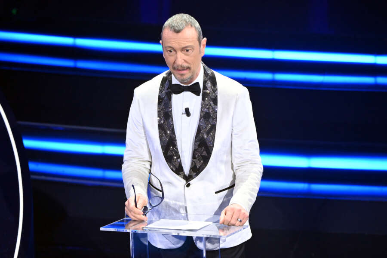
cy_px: 129
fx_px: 2795
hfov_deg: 7.9
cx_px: 194
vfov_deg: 5.3
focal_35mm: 260
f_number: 4
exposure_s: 1/320
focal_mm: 260
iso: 6400
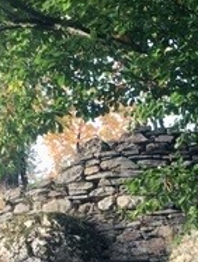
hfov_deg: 15.0
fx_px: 752
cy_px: 206
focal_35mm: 99
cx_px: 125
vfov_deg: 19.6
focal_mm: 4.15
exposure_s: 1/100
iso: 40
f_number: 2.2
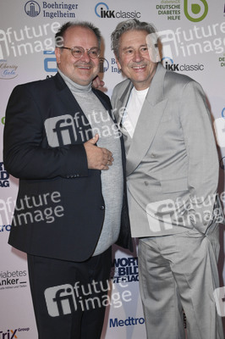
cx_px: 112
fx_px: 582
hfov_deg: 21.9
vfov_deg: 32.4
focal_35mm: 62
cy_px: 170
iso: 3200
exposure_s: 1/200
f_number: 5.6
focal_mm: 62
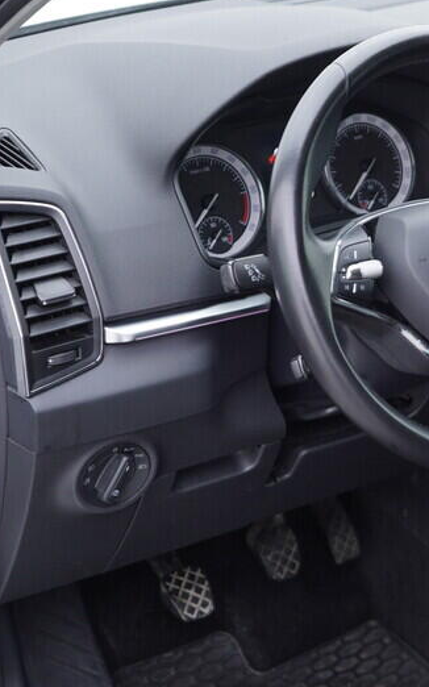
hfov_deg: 17.9
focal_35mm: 72
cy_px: 315
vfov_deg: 28.6
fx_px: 1348
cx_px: 367
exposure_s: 1/40
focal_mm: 24
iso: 125
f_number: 2.8
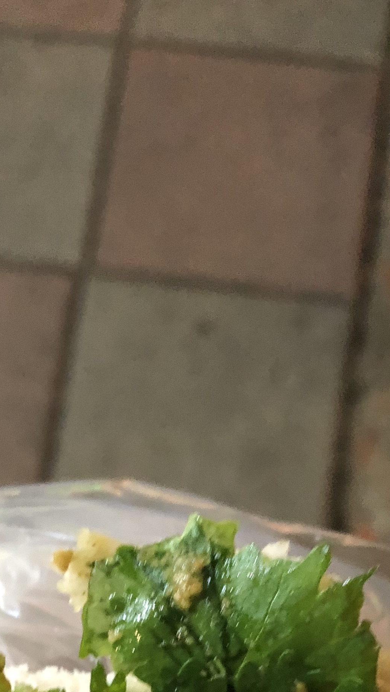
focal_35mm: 67
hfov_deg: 18.0
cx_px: 174
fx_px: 1232
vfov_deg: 28.6
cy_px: 753
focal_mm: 3.99
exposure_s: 1/5
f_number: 1.8
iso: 100
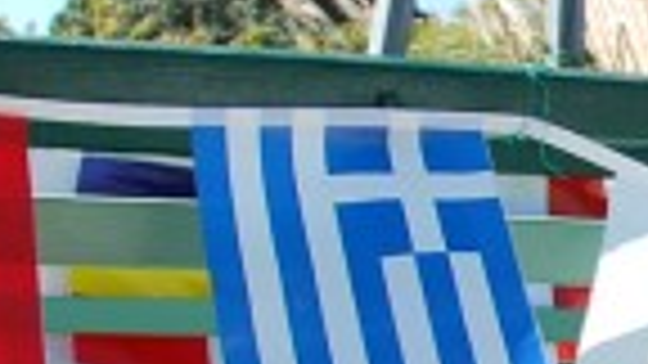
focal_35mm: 176
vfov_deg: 6.9
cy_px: 431
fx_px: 3024
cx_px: 1046
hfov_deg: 11.6
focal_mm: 18
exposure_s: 1/200
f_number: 7.1
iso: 100
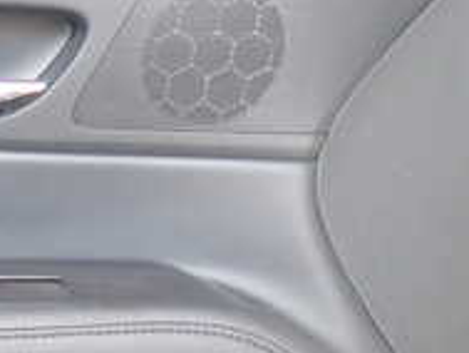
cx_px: -273
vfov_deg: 14.5
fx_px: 1288
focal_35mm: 95
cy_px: 537
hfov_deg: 18.0
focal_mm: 5.4
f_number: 2.3
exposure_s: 1/60
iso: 160
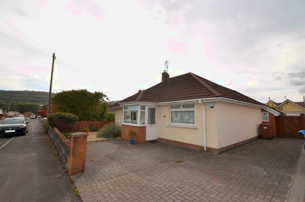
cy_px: 101
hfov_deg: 100.5
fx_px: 127
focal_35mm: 15
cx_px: 152
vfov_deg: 77.0
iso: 100
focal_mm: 10
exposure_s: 1/200
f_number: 7.1
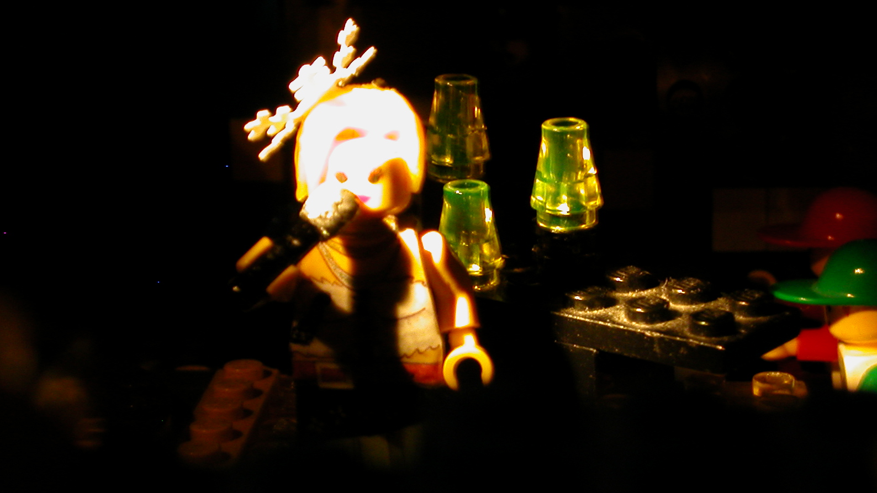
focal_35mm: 101
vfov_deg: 12.0
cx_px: 438
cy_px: 307
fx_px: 2349
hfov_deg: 21.2
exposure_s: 1/2.7
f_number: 4.4
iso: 200
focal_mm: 14
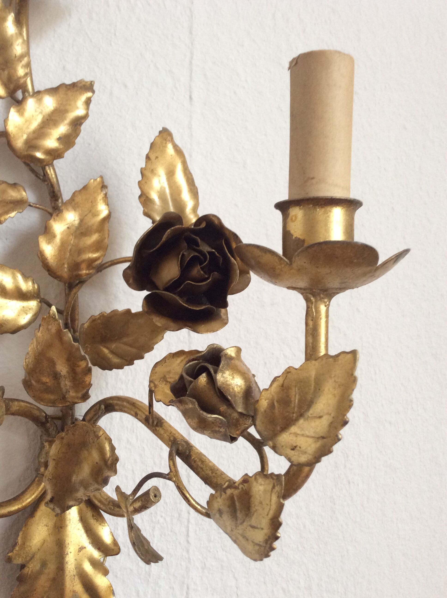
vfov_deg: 56.9
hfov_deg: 44.1
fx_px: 552
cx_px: 224
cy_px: 299
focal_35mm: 32
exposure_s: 1/25
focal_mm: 3.3
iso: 80
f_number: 2.4
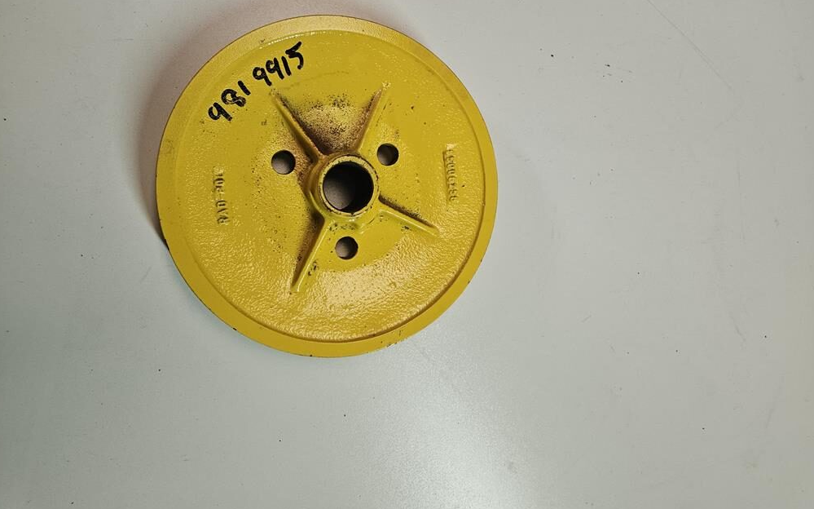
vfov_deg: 49.1
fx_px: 555
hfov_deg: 72.6
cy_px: 213
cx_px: 407
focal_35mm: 25
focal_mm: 5.4
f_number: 1.8
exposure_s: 1/142
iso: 320
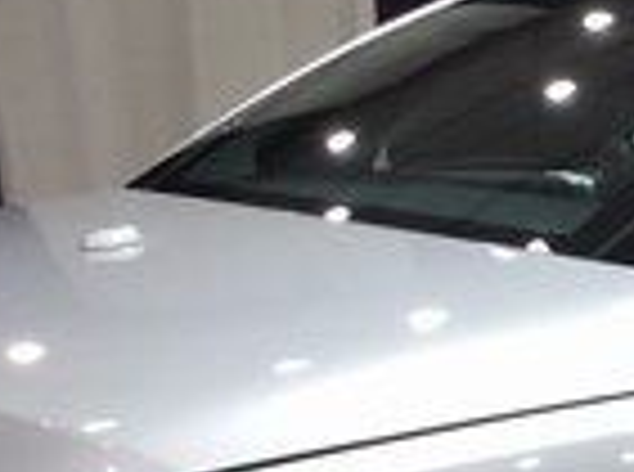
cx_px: 863
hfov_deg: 13.1
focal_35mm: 145
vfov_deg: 10.0
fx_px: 2649
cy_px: 575
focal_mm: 3.3
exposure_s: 1/33
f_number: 2.4
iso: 40
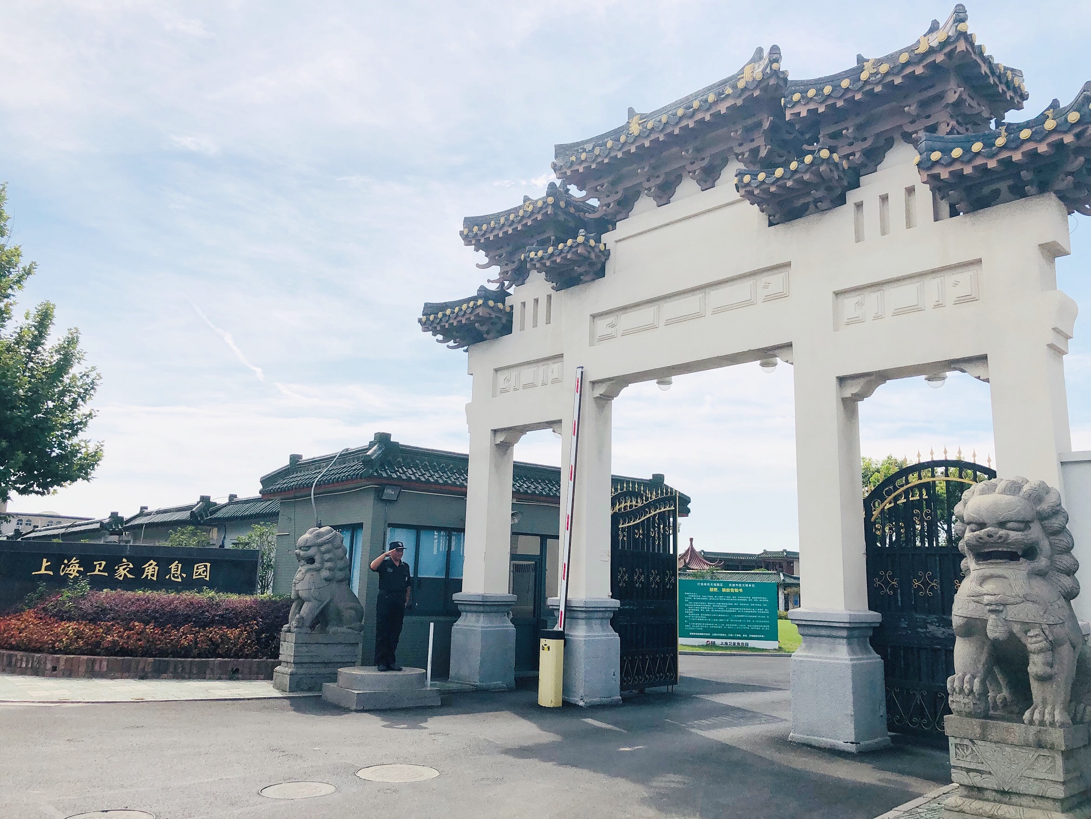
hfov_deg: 63.4
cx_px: 546
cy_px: 410
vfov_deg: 49.7
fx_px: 882
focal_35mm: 28
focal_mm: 4
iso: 20
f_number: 1.8
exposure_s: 1/3436
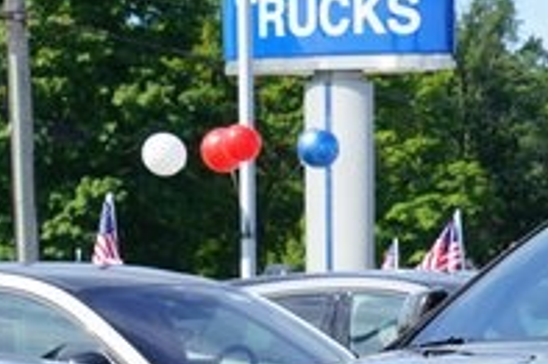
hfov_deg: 7.6
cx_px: 782
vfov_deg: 5.1
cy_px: 457
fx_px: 4061
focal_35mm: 267
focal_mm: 82
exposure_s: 1/125
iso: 100
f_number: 9
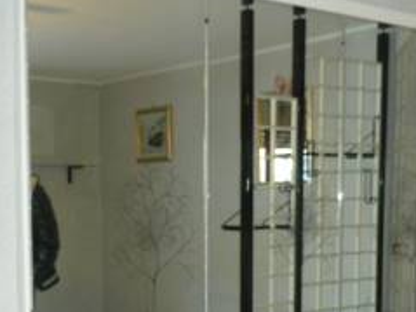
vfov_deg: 21.3
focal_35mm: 67
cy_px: 293
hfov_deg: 29.0
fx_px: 805
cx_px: 207
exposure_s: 1/30
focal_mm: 4.1
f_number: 3.3
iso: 200
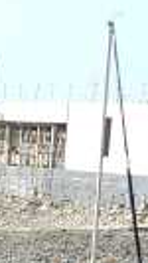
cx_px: -365
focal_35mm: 284
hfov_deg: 4.1
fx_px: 1978
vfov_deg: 7.5
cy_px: 386
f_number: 5.6
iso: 80
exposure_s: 1/320
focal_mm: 9.6
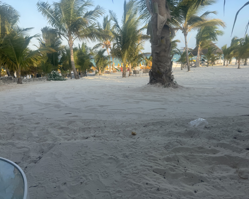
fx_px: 184
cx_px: 131
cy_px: 100
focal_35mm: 25
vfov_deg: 56.8
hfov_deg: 68.0
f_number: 1.78
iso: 80
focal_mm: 6.76
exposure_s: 1/1395
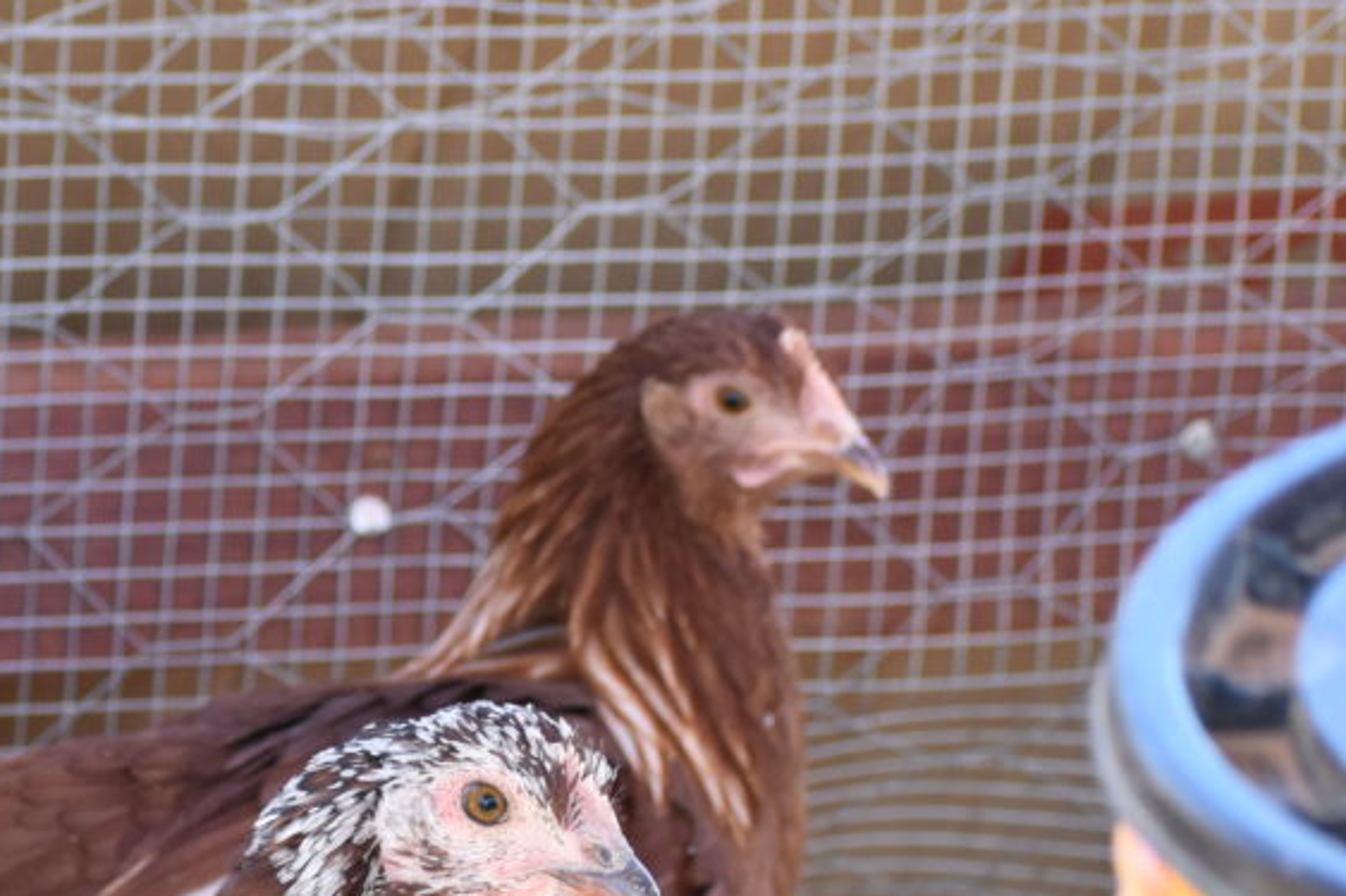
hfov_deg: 7.3
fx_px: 10465
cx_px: -301
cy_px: 1128
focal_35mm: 280
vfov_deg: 4.9
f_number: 4.5
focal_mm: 70
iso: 800
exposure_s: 1/320
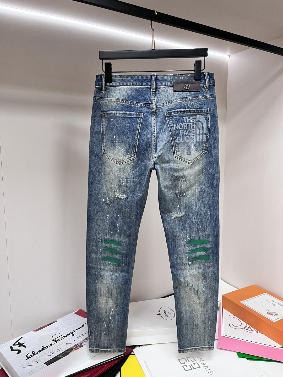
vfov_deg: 67.3
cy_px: 188
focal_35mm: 26
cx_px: 142
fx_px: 283
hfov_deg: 53.1
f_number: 1.6
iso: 125
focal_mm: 5.1
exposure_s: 1/83
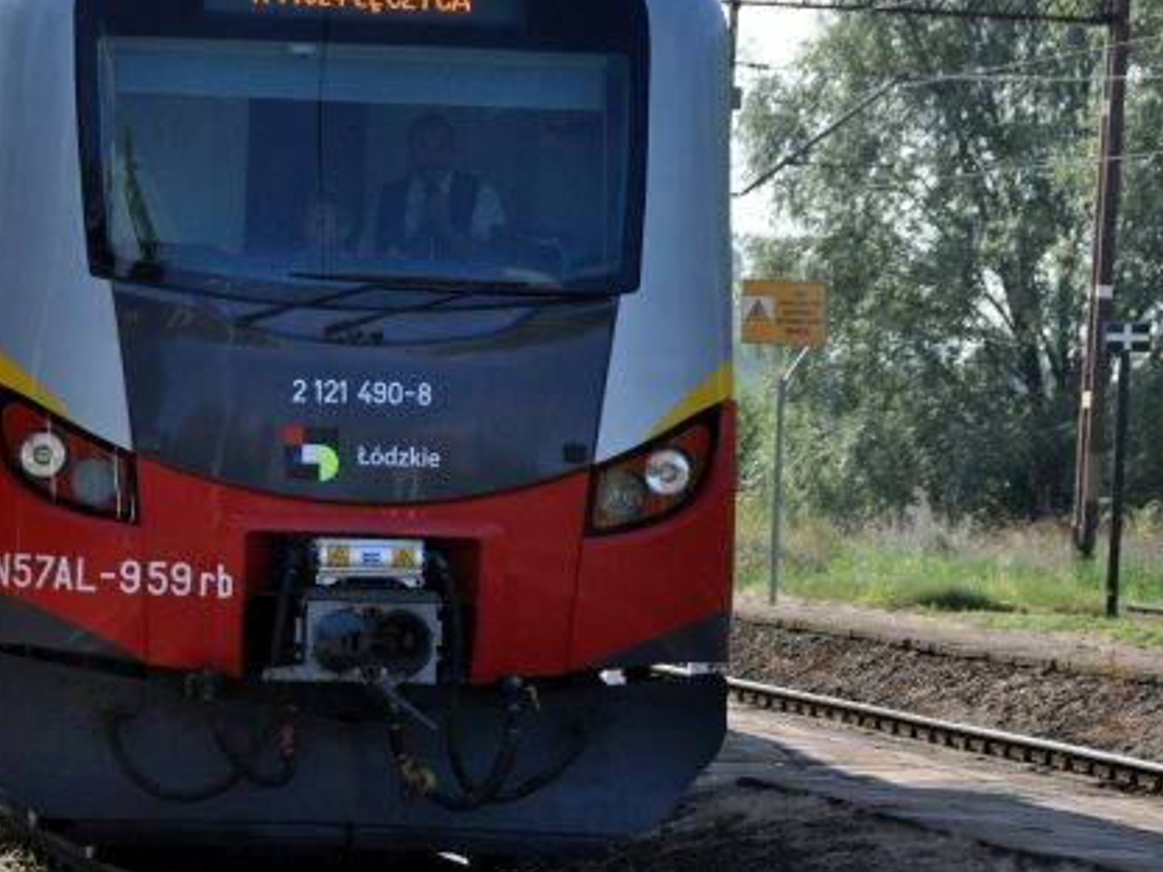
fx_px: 8833
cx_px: 249
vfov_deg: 5.7
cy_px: 443
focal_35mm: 263
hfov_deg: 7.5
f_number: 9
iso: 800
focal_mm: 95
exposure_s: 1/1250
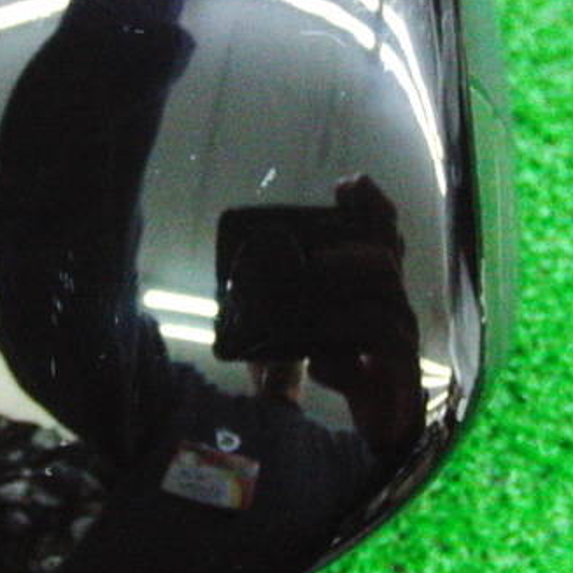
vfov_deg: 26.7
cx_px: 270
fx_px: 1199
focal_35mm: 64
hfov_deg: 26.9
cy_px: 173
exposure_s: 1/80
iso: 3200
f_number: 3.6
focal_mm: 6.42
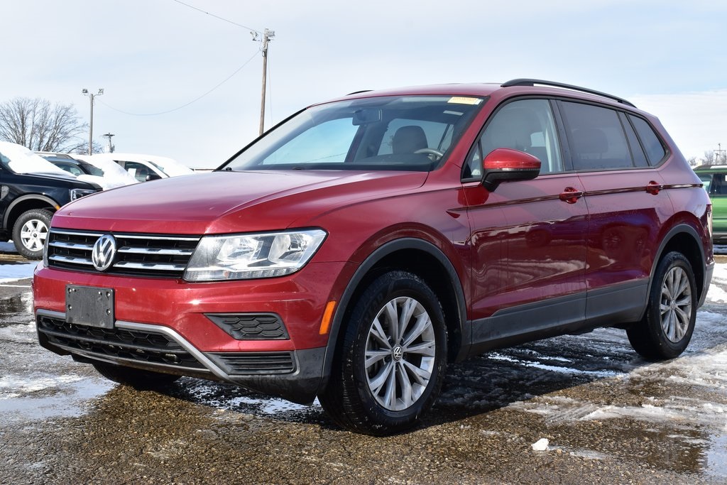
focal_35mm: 51
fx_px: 1030
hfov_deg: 38.9
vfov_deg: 26.5
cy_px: 242
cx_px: 364
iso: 400
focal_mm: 34
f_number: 11
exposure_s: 1/400
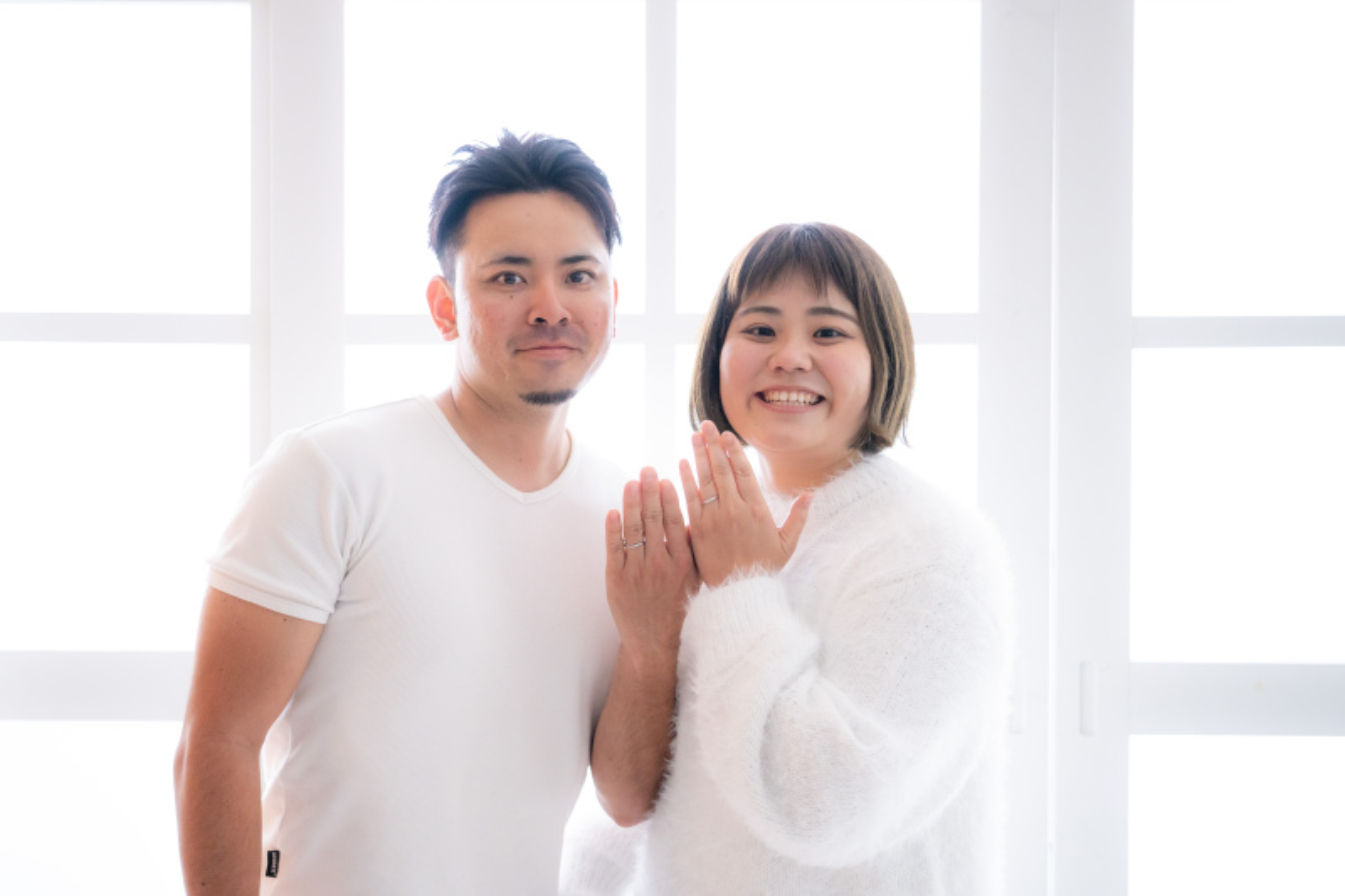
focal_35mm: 42
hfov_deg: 46.4
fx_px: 1569
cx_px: 672
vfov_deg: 31.9
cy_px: 448
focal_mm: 42
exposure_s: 1/200
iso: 3200
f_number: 4
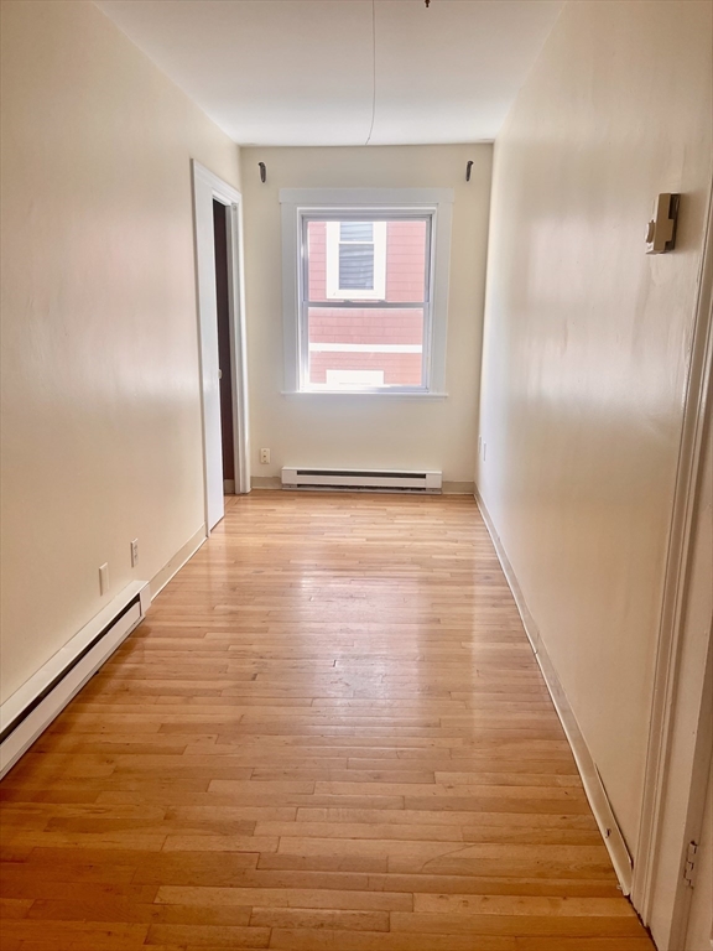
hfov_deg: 54.9
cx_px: 356
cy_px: 476
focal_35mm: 25
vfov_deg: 69.4
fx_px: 687
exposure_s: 1/121
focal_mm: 5.1
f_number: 1.6
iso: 80
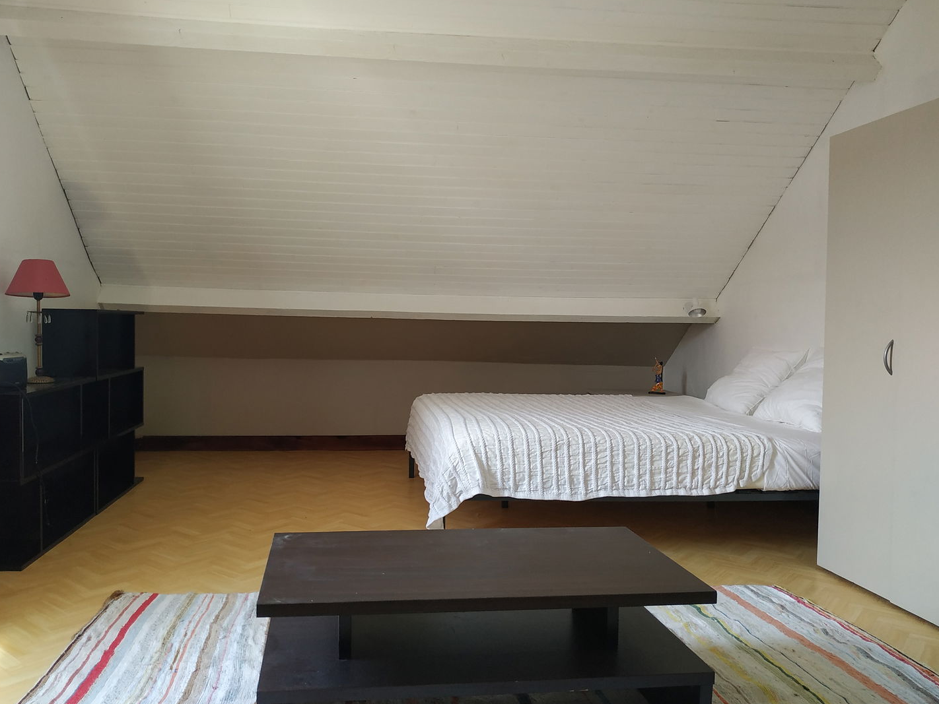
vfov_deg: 51.4
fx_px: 733
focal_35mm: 27
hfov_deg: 65.2
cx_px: 423
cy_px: 349
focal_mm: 3.94
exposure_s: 1/50
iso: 200
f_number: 1.9
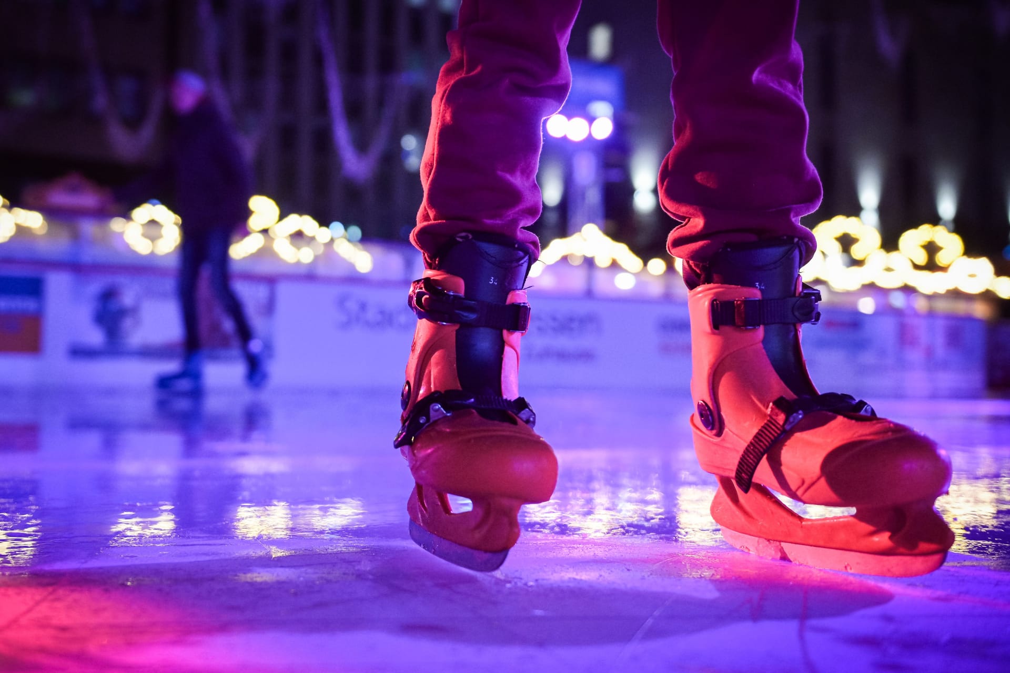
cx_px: 505
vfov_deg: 35.1
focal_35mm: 38
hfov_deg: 50.7
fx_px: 1066
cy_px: 336
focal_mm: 38
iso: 3200
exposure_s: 1/160
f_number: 2.8
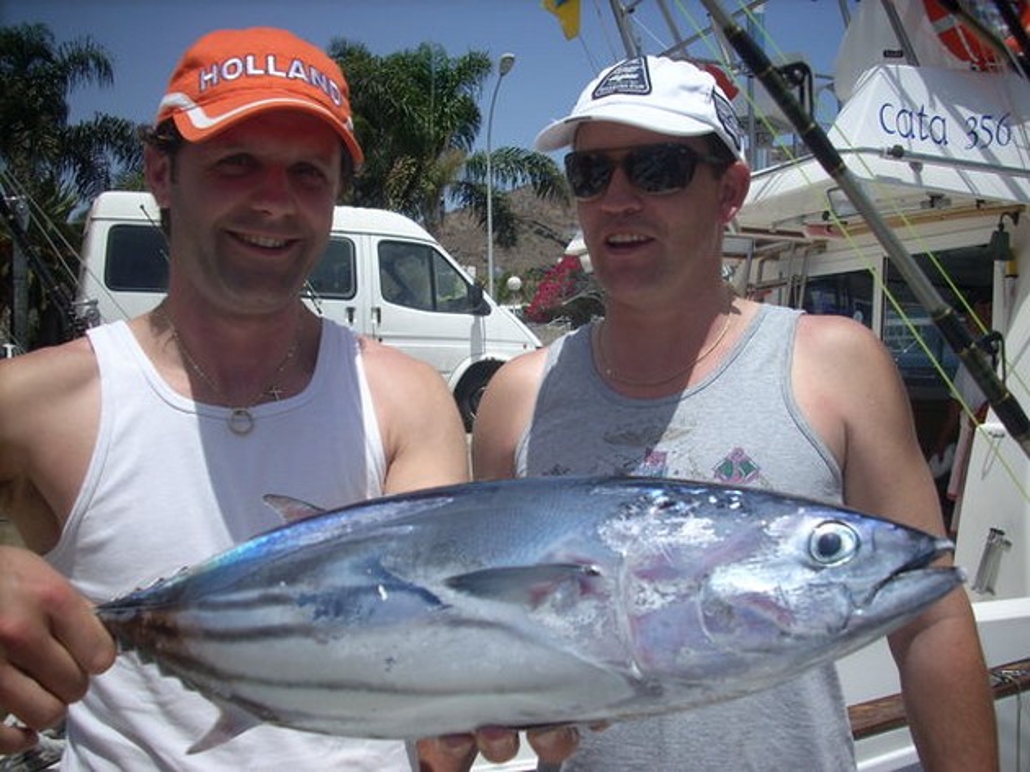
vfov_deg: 38.6
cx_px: 515
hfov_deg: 50.2
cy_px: 386
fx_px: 1101
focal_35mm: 37
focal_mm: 6.2
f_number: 5.6
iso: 64
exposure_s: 1/420
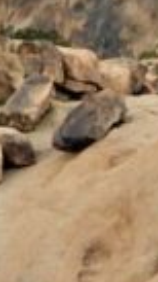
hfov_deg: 0.8
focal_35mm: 1571
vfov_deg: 1.4
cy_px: -255
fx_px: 11708
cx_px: 417
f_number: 6.3
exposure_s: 1/250
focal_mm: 34.5
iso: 125
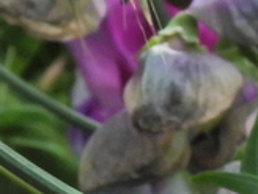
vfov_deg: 1.4
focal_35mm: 1054
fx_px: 7856
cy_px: -451
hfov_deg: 1.9
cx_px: 407
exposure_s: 1/400
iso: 100
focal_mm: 24.1
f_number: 4
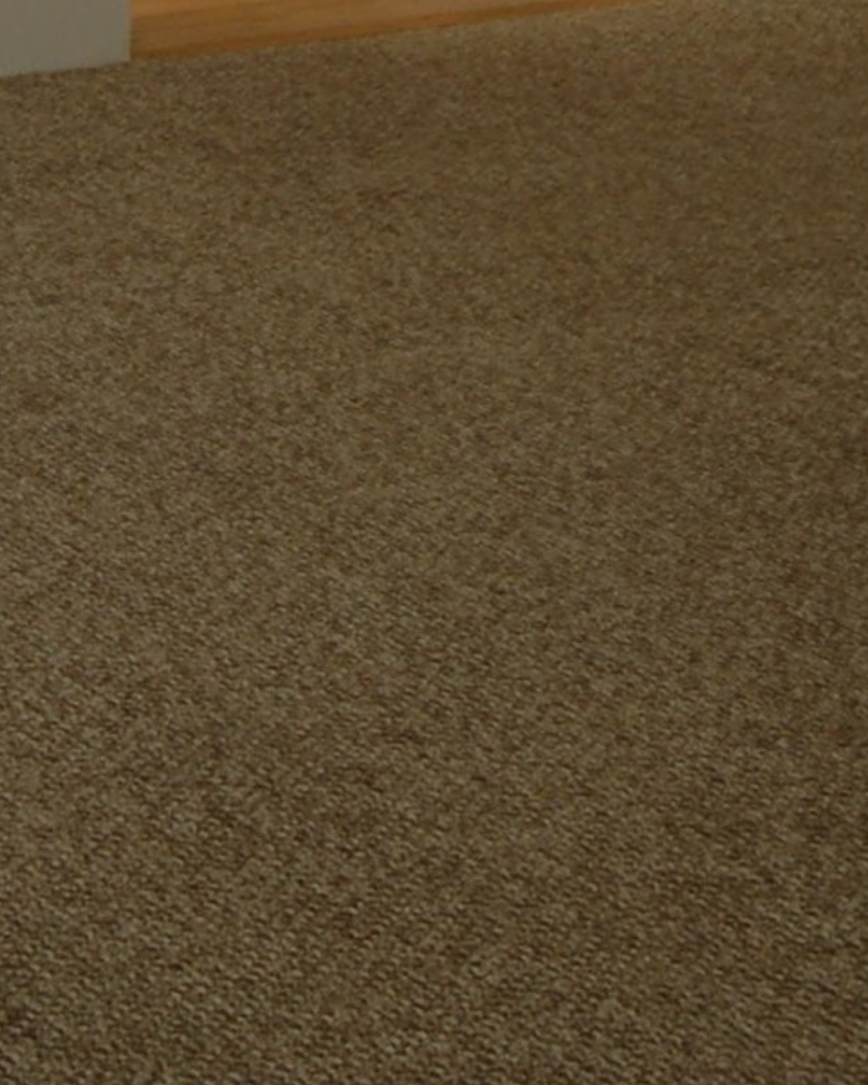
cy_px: -984
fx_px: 4848
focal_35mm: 151
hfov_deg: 10.2
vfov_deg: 11.6
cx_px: 322
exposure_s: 1/30
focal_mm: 28
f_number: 3.3
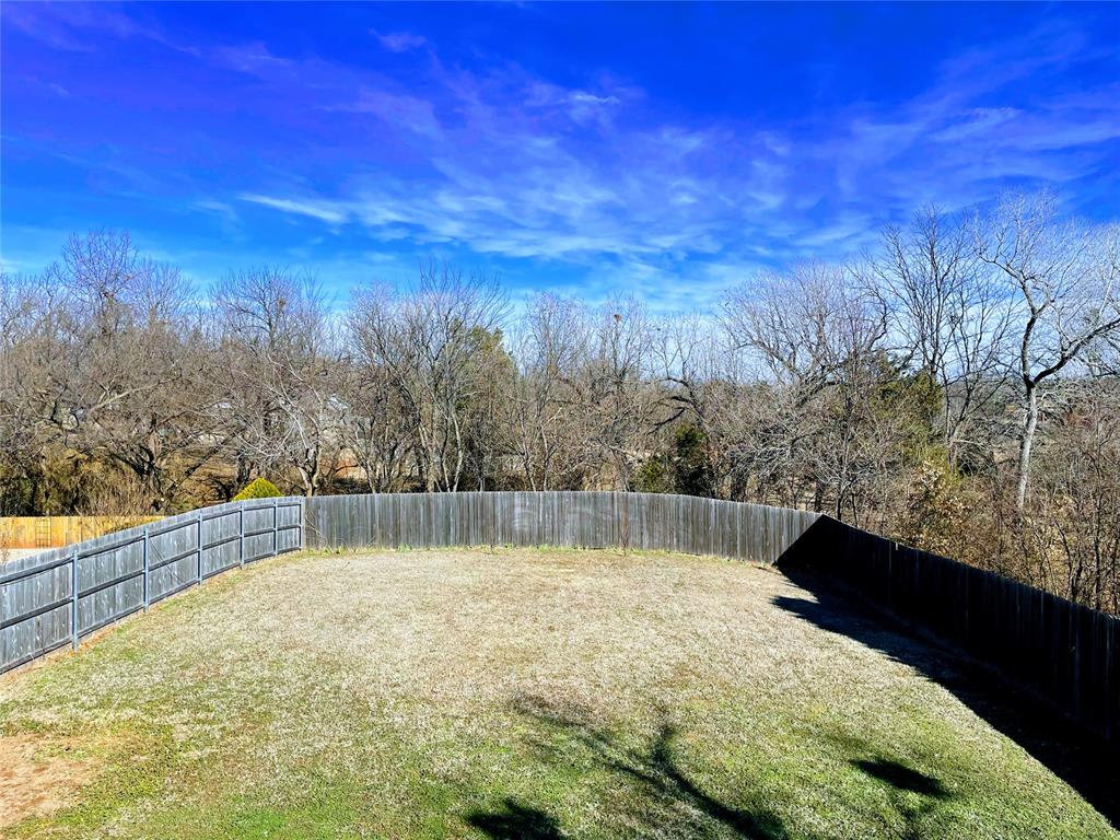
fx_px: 841
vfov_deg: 53.1
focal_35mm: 26
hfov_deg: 67.3
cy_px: 420
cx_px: 560
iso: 32
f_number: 1.6
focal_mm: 4.2
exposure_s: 1/3401
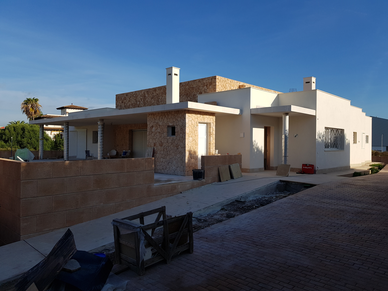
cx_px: 194
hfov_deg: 67.3
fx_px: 291
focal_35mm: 26
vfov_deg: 53.1
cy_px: 146
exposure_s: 1/2768
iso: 40
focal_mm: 4.2
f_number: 1.7
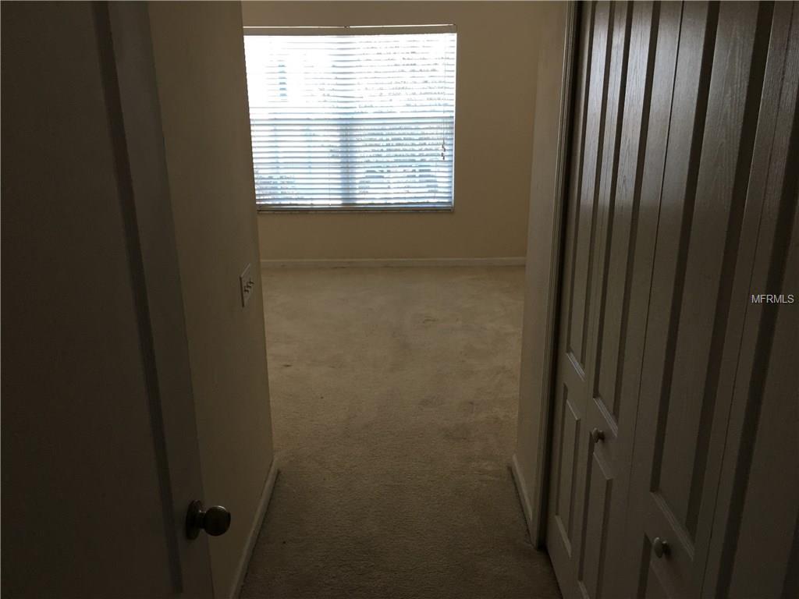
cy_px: 300
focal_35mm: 29
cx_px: 400
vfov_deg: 48.2
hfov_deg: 61.7
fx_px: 669
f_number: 2.2
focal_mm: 4.15
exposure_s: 1/30
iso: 40
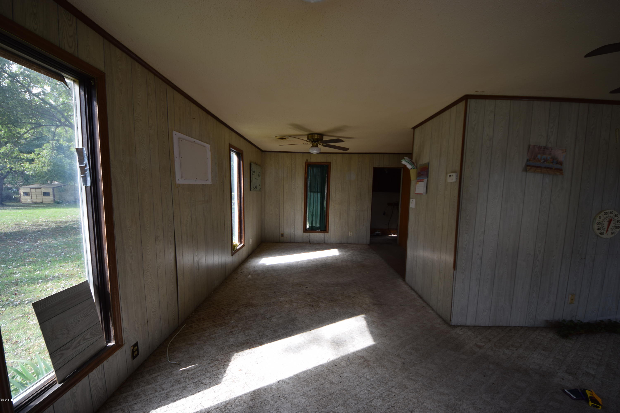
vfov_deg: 90.0
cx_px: 310
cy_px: 206
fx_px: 207
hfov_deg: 112.6
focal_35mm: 12
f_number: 4.5
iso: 100
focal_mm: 8
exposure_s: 1/80
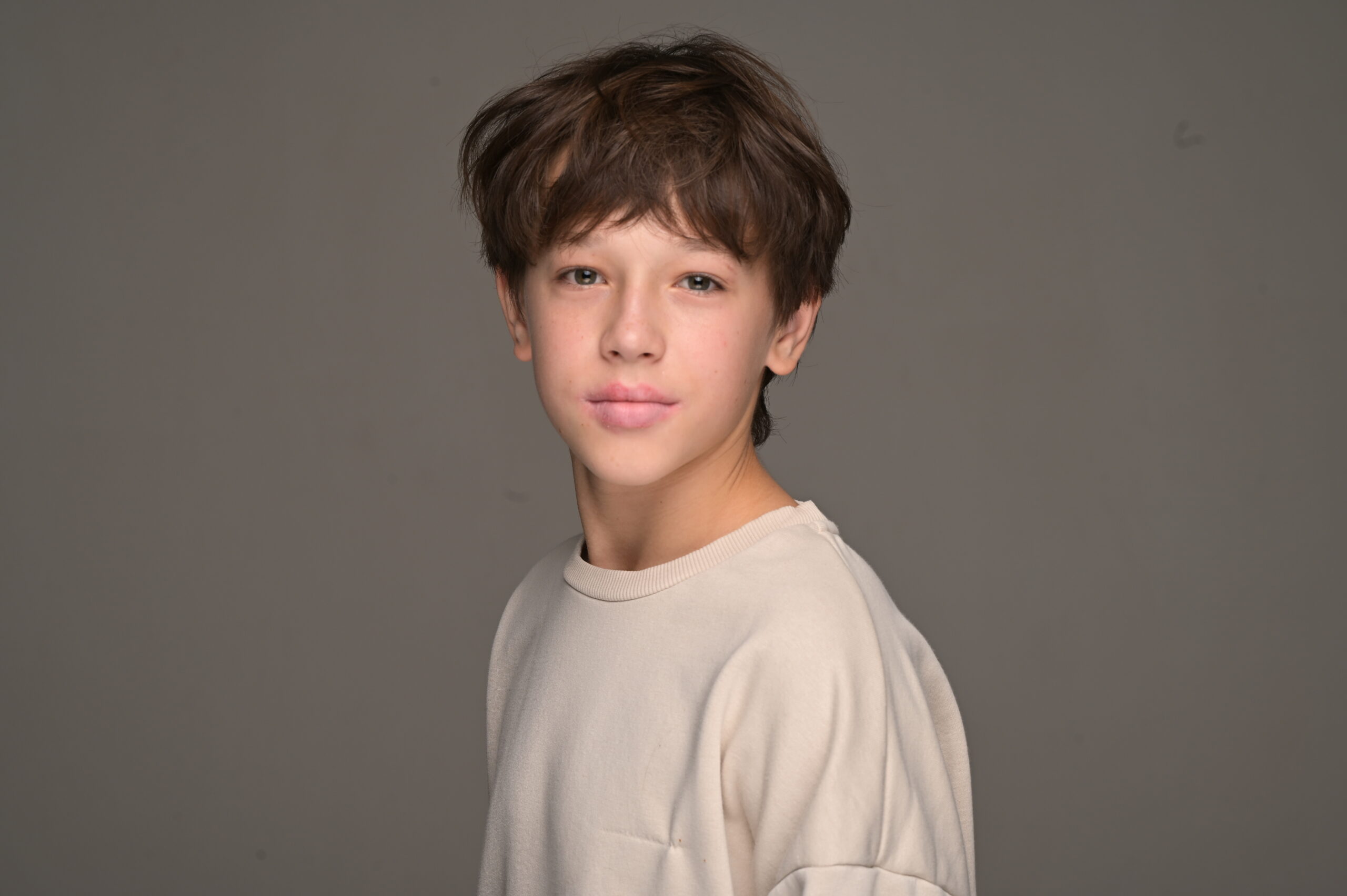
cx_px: 674
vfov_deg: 13.0
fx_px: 3926
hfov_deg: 19.5
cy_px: 448
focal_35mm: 105
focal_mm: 105
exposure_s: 1/160
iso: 100
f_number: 10
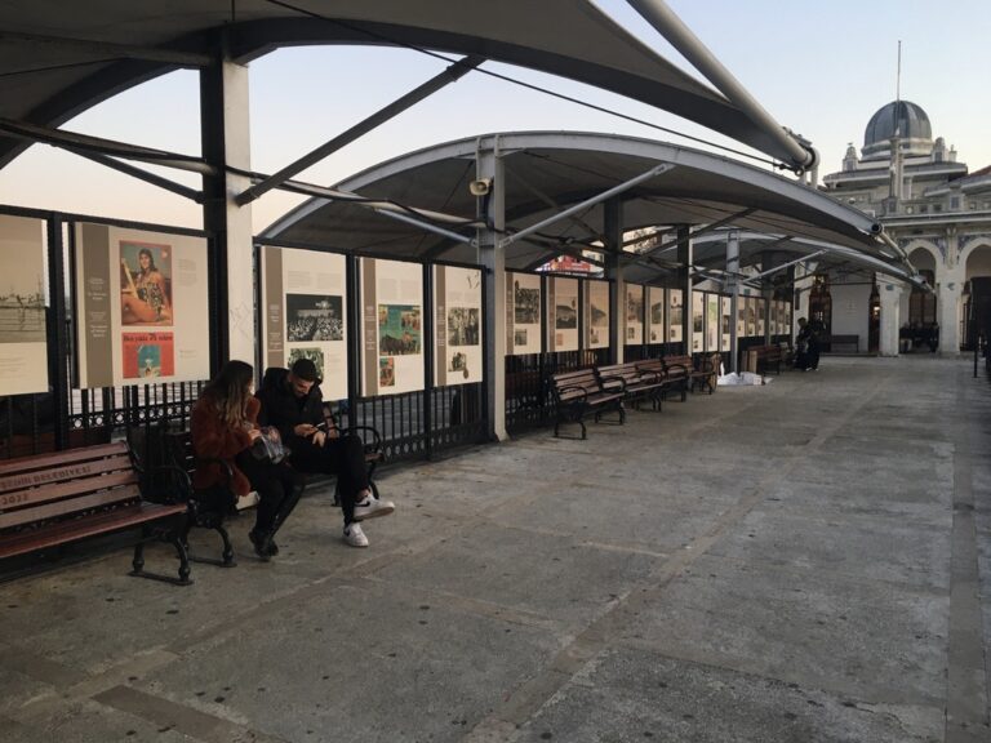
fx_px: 830
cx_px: 496
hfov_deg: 61.7
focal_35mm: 29
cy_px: 372
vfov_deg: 48.2
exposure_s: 1/33
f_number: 2.2
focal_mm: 4.15
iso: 40
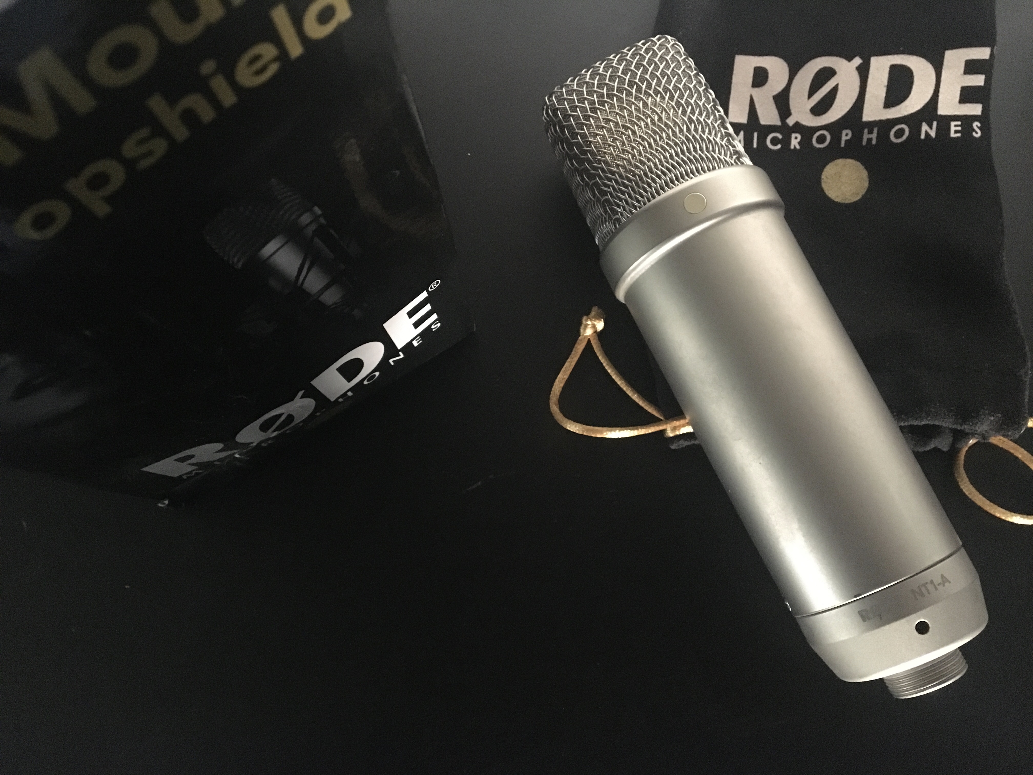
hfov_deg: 61.7
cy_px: 388
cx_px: 516
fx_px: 865
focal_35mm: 29
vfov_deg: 48.2
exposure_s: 1/17
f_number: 2.2
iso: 800
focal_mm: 4.15
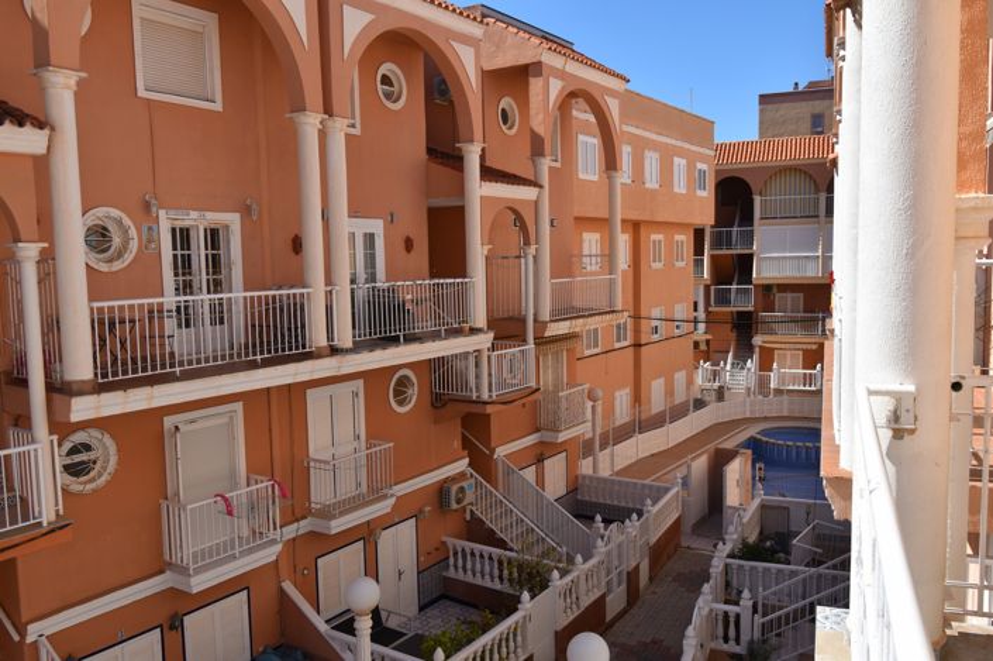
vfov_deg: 43.5
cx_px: 496
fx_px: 827
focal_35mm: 30
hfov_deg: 62.0
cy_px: 330
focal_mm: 20
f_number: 8
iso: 100
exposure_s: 1/320
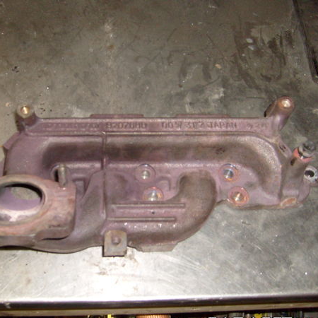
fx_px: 457
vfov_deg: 38.3
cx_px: 100
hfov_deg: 37.8
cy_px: 158
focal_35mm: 44
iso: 100
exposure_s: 1/45
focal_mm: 5.8
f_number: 2.8
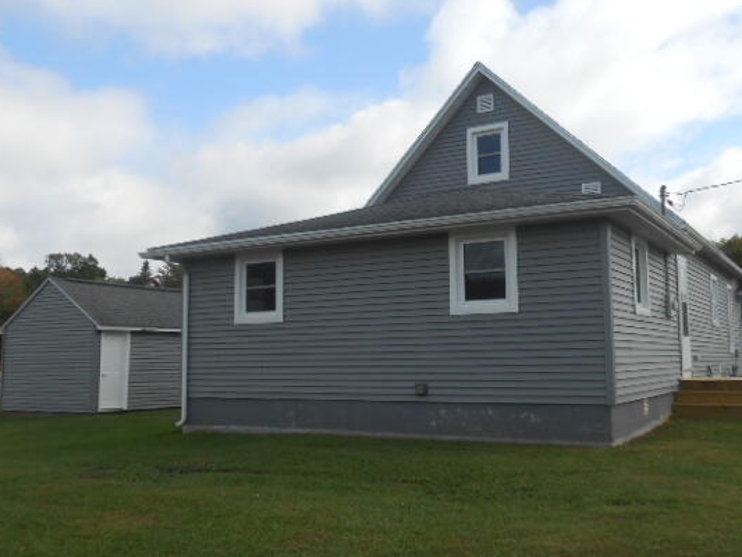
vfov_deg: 39.7
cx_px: 404
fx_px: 772
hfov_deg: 51.3
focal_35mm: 36
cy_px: 273
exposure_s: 1/640
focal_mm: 5.3
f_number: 3.8
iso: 80
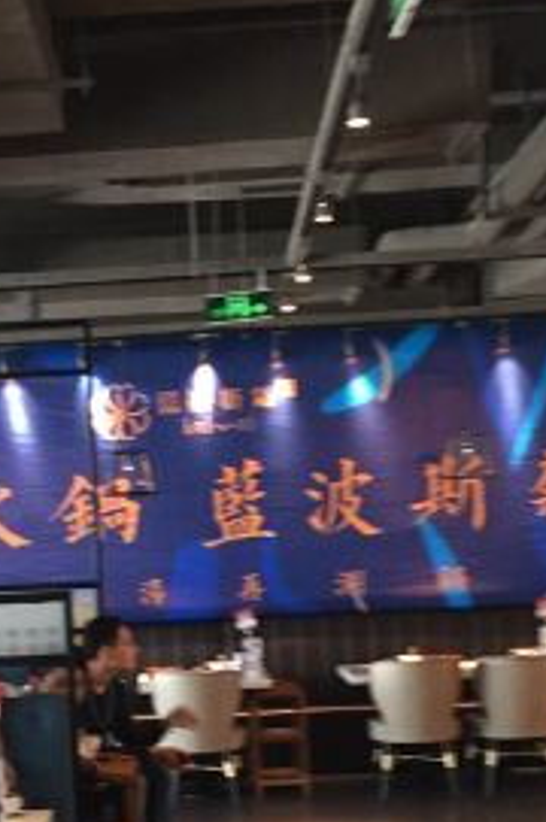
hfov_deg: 17.3
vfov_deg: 25.0
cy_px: 786
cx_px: 117
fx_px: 1779
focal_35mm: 78
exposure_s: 1/33
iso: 160
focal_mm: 4.15
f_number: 2.2
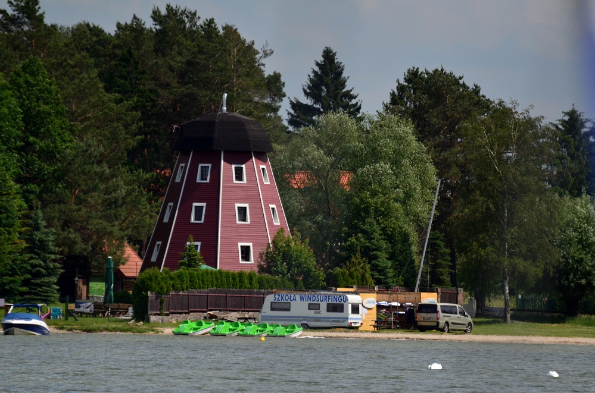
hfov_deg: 4.6
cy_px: 196
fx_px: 7420
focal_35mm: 450
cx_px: 298
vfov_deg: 3.0
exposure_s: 1/8000
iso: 1000
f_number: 5.6
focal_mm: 300
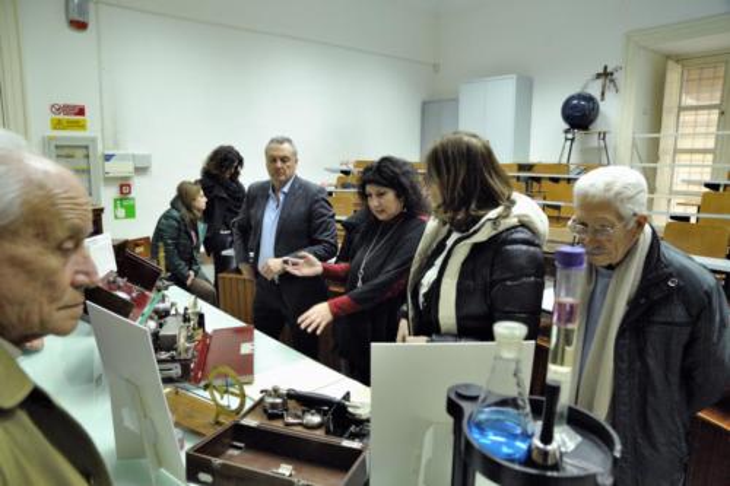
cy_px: 243
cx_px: 365
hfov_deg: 73.8
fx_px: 486
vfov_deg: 53.1
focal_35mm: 24
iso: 6400
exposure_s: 1/60
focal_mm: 24
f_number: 5.6
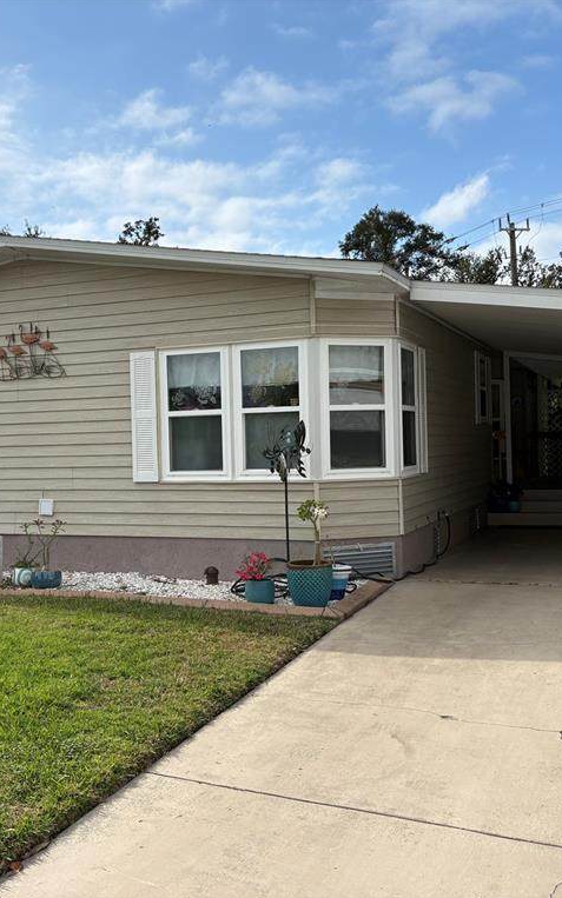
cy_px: 450
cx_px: 209
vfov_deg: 52.7
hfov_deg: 34.3
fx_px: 907
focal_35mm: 37
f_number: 1.6
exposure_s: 1/4608
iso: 50
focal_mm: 5.96
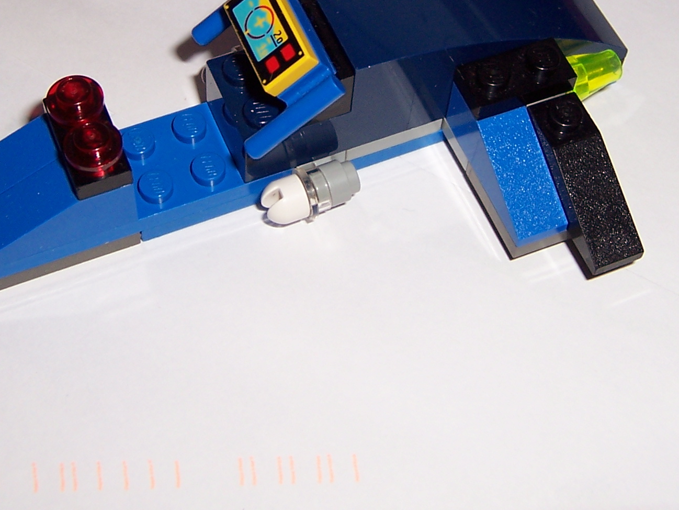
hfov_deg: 27.4
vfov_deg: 20.5
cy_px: 106
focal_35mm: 71
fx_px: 1393
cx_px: 302
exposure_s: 1/60
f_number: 3.4
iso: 80
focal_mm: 6.7
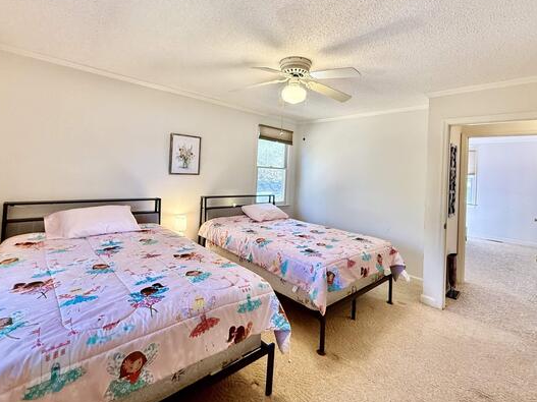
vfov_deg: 74.0
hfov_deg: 91.0
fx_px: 264
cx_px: 261
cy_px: 164
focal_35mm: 17
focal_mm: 2.22
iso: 320
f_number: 2.2
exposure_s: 1/120
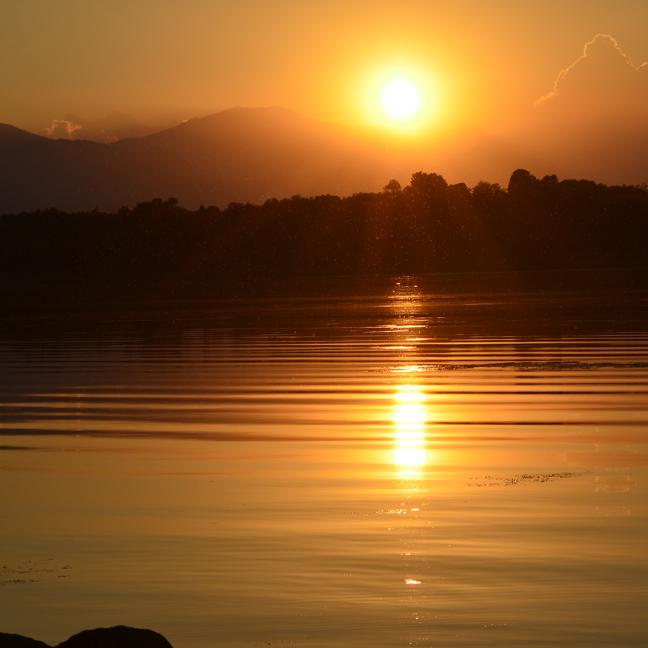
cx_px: 454
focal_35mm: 151
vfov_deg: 11.6
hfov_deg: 11.6
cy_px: 326
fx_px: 3198
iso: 100
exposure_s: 1/800
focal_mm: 78
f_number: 8
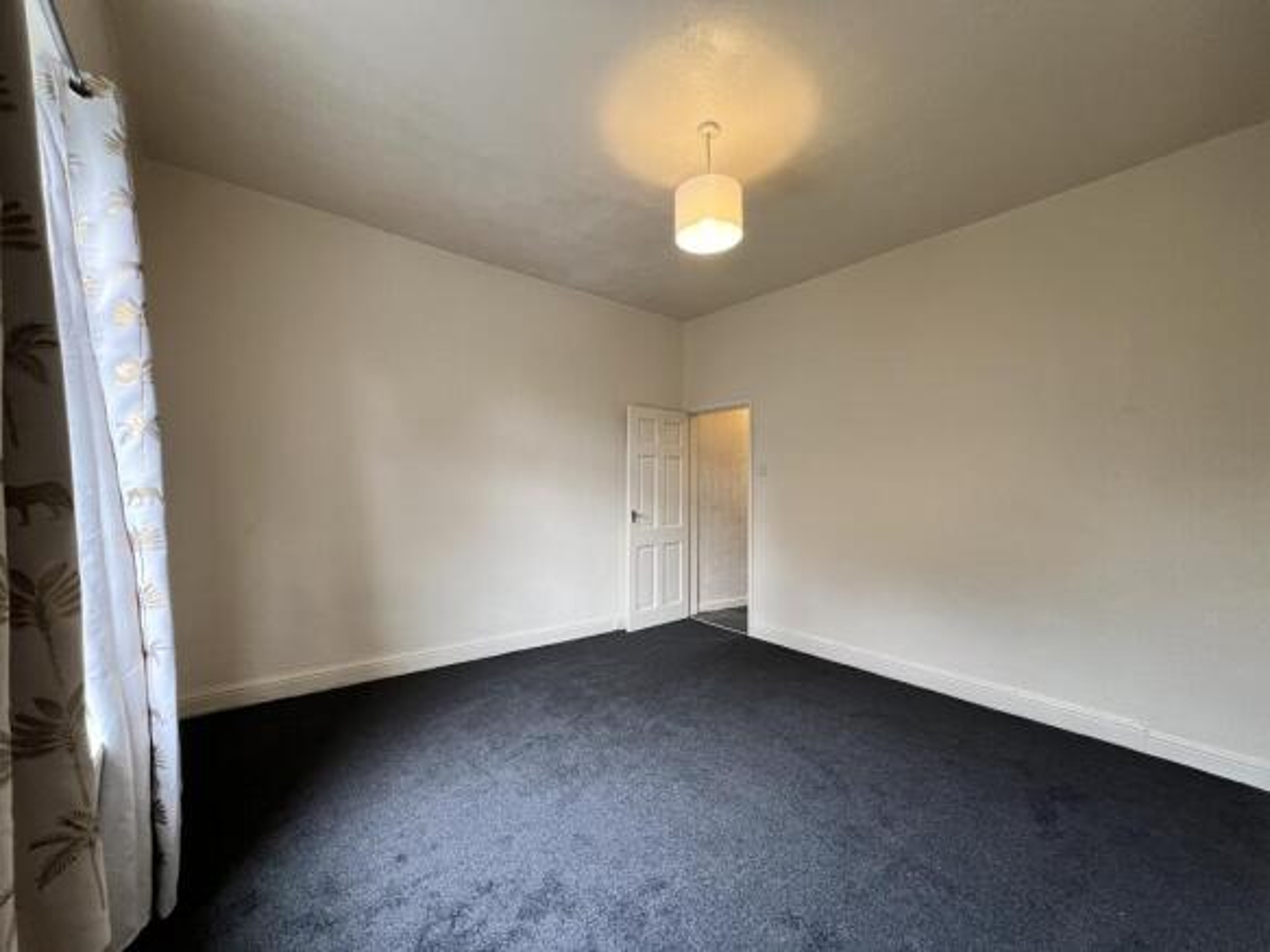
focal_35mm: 13
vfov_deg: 89.9
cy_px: 476
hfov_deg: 106.2
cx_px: 635
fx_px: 477
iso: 250
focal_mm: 1.57
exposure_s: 1/99
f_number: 1.8
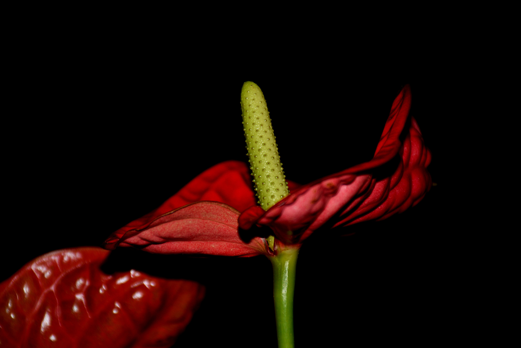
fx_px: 3039
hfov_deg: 9.8
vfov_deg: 6.5
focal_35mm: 210
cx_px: 260
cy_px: 174
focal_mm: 140
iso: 100
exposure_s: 1/200
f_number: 5.6
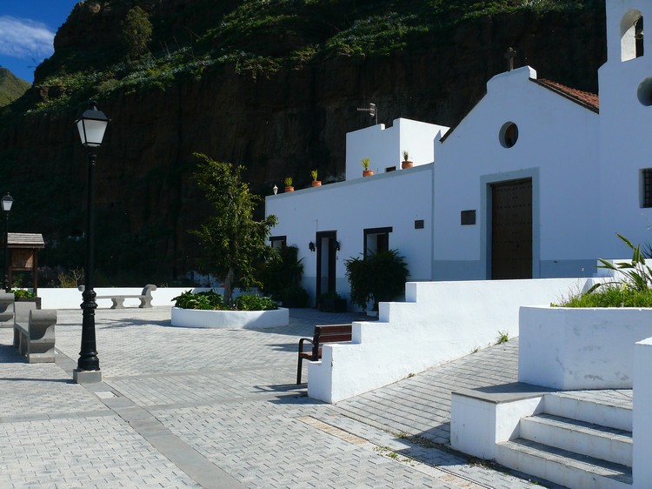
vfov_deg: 40.7
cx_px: 326
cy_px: 244
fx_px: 659
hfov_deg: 52.6
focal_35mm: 35
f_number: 4.5
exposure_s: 1/250
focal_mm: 7.4
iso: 100
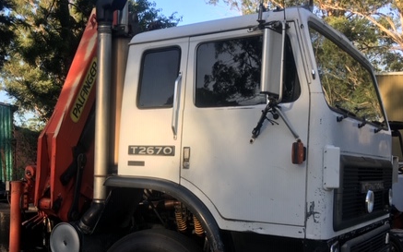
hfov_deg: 43.5
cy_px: 168
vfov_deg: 28.4
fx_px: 494
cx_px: 122
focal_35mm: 45
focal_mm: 4.15
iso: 25
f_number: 2.2
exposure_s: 1/351
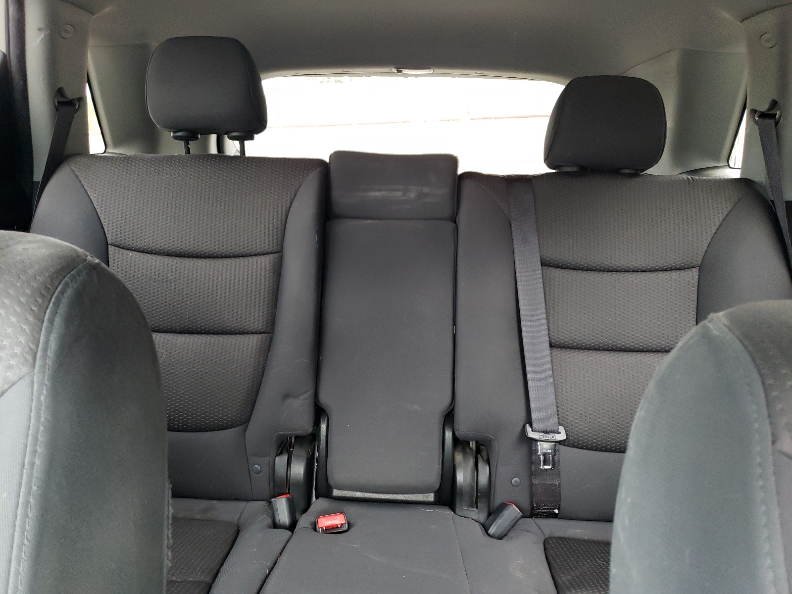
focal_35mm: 26
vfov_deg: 53.1
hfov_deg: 67.3
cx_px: 396
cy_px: 297
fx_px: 595
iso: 259
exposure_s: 1/60.2
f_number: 1.5
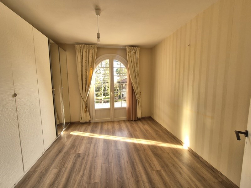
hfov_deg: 106.2
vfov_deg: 89.9
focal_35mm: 13
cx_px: 126
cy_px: 94
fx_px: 94
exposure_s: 1/359
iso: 80
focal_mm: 2.2
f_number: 2.2
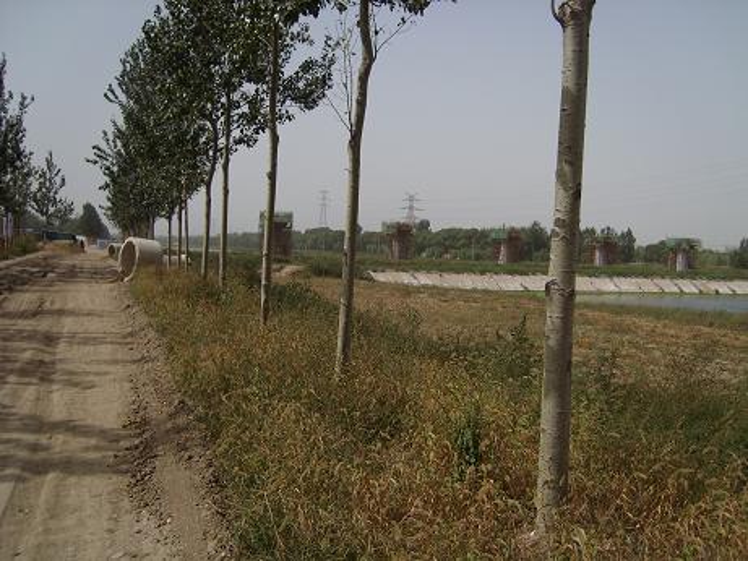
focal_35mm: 35
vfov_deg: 40.7
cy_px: 280
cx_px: 374
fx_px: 756
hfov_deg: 52.6
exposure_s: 1/544
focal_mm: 5.8
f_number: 7.1
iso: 50
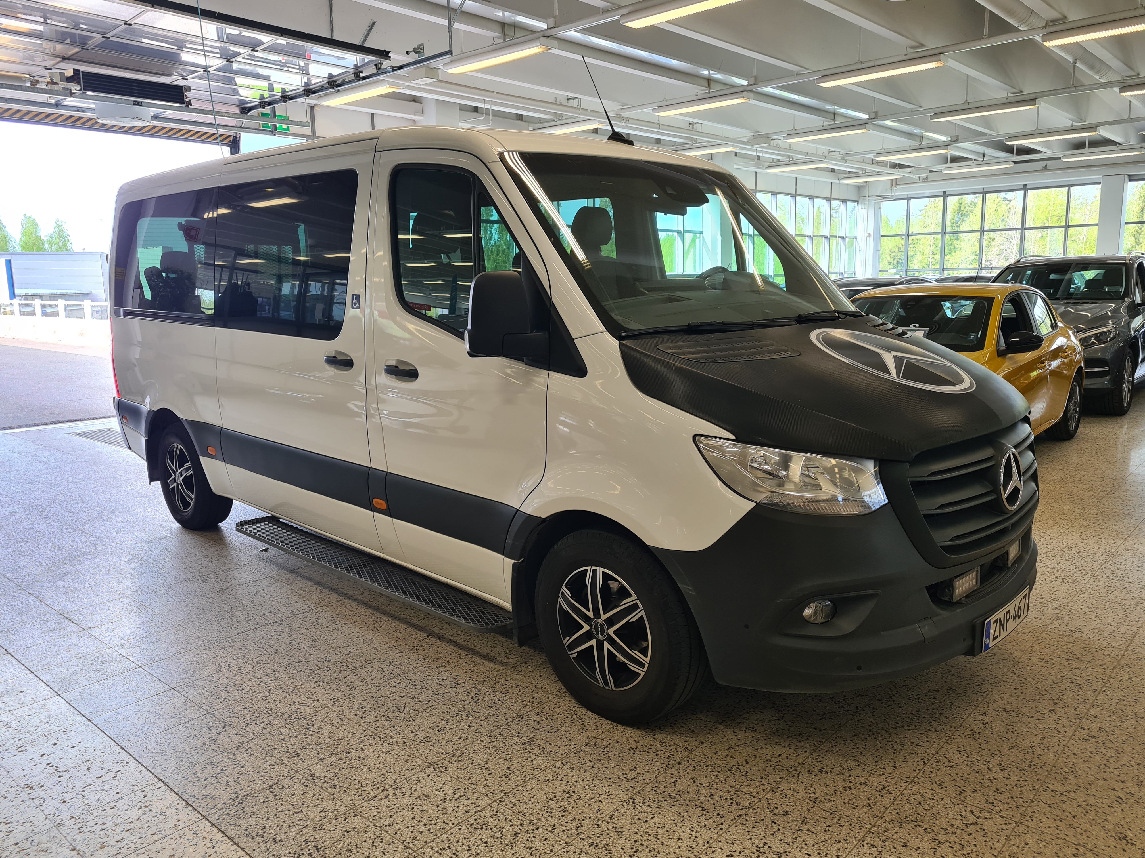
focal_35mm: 26
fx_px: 860
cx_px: 572
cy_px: 429
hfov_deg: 67.3
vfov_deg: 53.1
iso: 64
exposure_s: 1/100
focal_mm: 5.4
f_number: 1.8
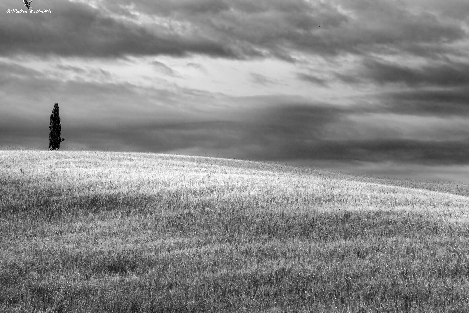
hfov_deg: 18.8
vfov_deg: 12.6
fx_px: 1420
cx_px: 235
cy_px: 152
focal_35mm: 109
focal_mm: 105
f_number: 10
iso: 640
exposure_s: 1/500
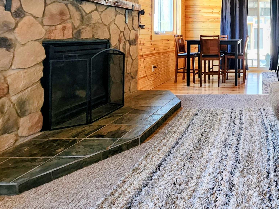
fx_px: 210
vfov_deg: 48.8
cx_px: 266
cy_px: 31
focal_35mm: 26
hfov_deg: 55.4
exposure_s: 1/60
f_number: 2.2
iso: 320
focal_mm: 2.2
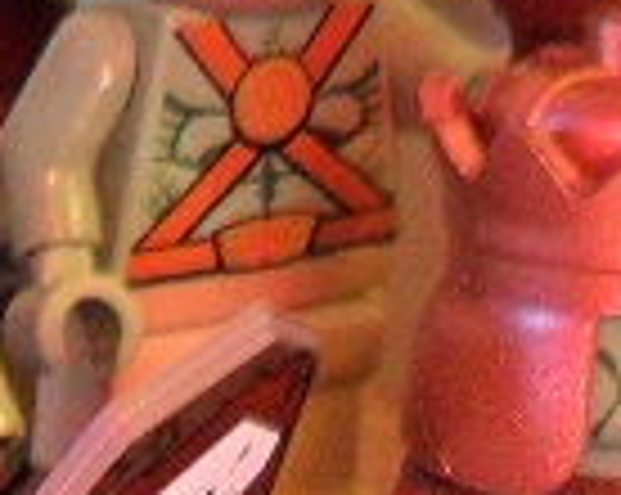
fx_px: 2808
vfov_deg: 10.1
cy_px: 310
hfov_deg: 12.2
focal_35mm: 153
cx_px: -194
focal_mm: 4.9
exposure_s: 1/15
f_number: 3.5
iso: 400
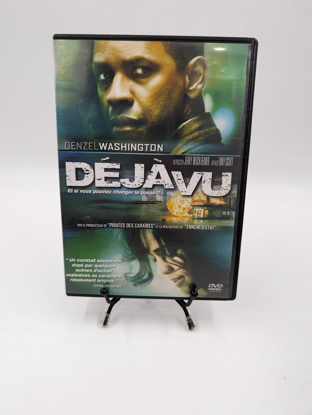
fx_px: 288
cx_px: 156
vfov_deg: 71.5
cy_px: 208
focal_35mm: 24
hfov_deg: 56.9
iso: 194
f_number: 1.68
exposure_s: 1/121
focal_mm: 6.9
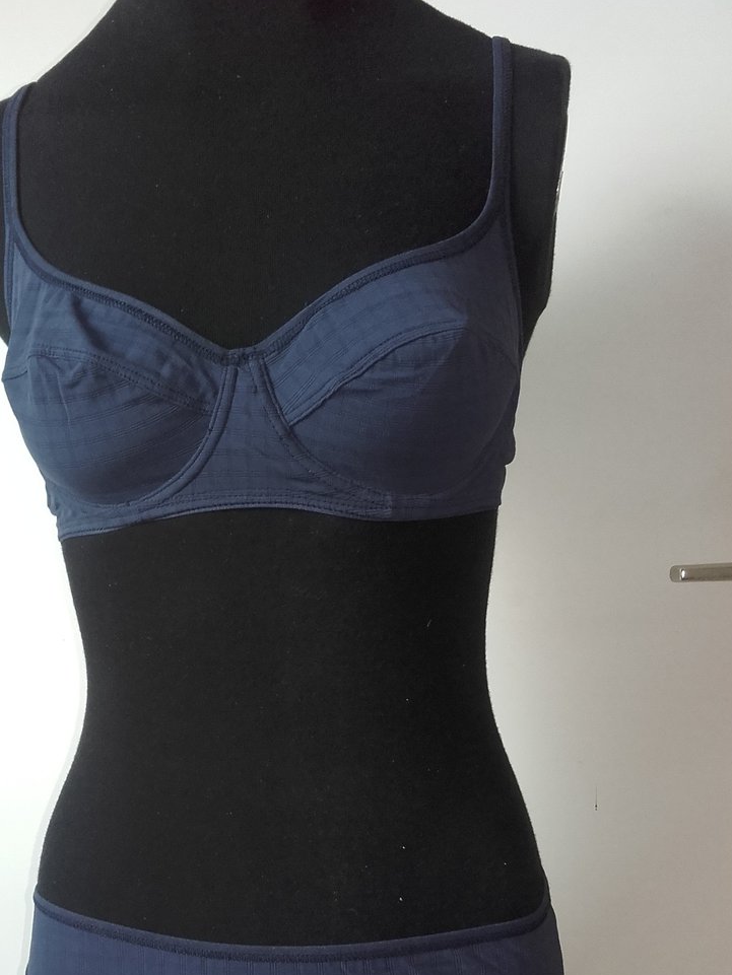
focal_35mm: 43
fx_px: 1212
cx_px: 248
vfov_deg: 43.2
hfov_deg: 33.3
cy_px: 659
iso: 80
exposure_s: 1/25
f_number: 2.2
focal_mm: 3.31
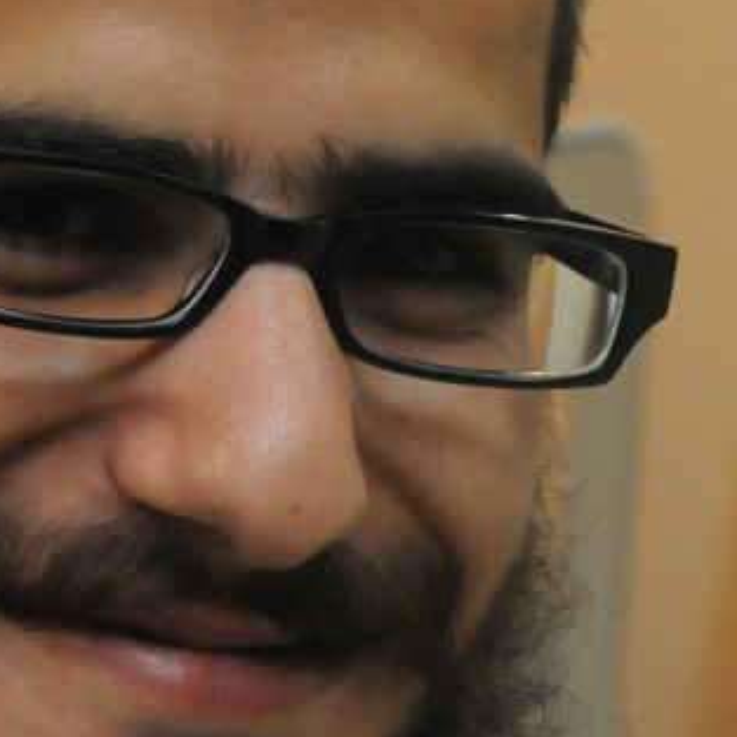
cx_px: 363
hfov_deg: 4.7
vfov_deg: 4.7
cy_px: 450
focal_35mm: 375
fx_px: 9033
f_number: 9
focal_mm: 90
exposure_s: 1/200
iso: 3200
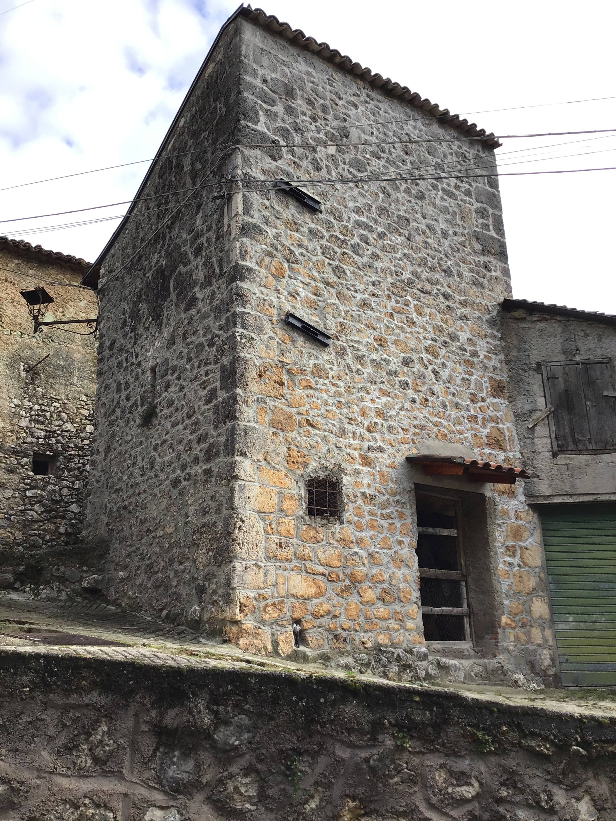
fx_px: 736
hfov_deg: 45.4
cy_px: 410
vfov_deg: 58.4
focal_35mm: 31
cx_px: 308
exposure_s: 1/673
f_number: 2.4
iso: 25
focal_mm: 3.3
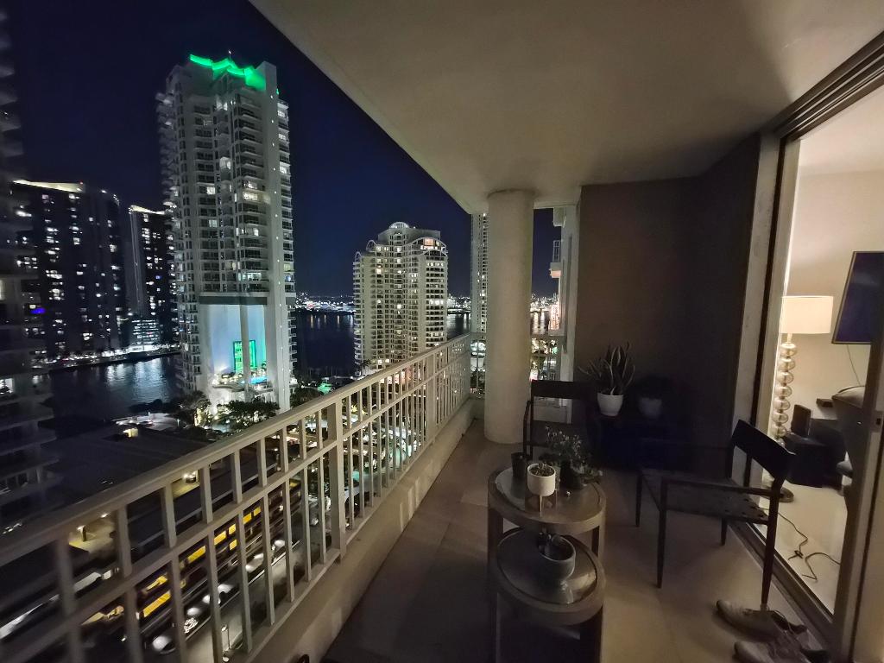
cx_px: 442
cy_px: 332
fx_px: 332
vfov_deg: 89.9
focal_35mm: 13
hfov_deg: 106.2
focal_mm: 1.7
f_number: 2.2
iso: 2500
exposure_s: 1/24
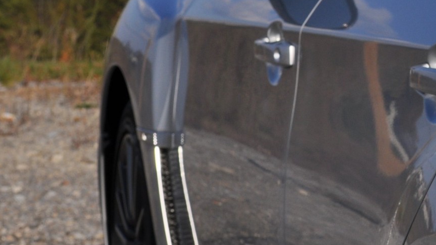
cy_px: 215
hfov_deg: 8.5
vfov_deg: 4.9
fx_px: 2885
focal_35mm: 250
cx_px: 554
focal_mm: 55
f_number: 11
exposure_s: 1/500
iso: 200
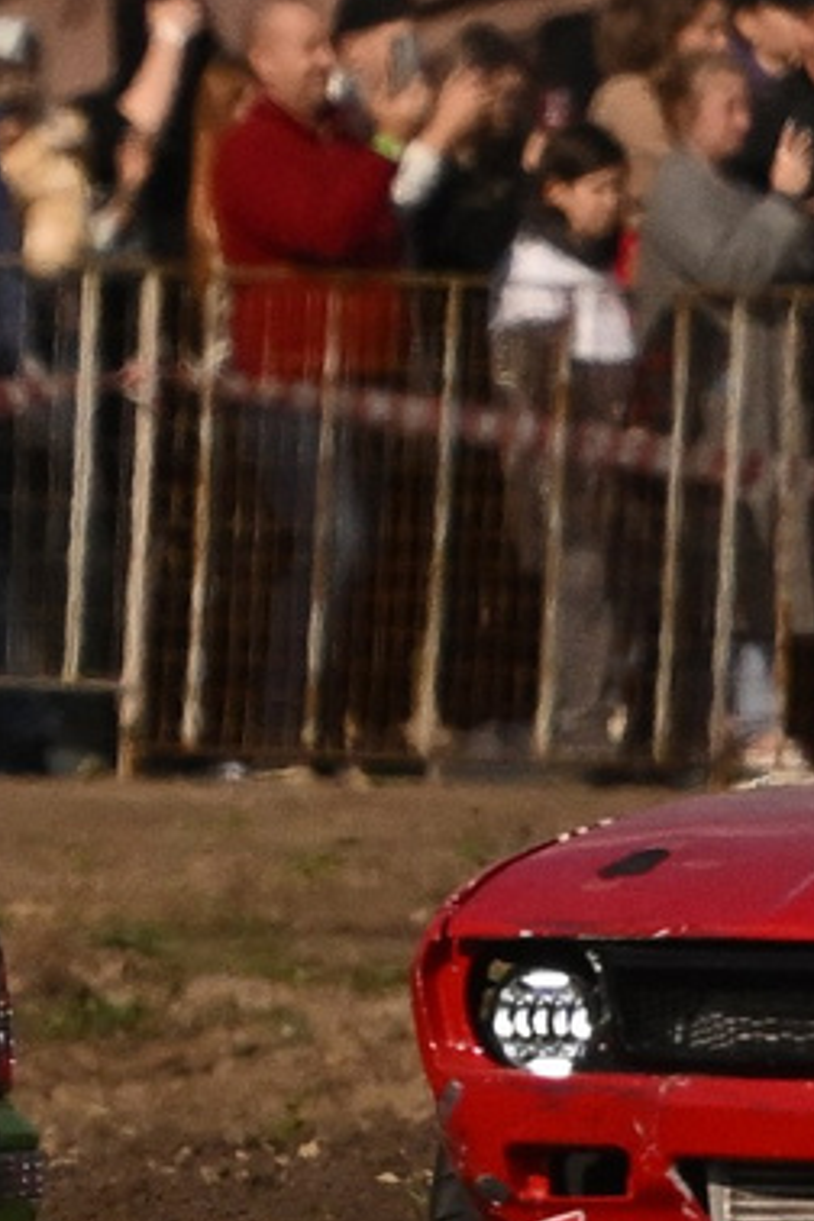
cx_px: -969
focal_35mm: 2031
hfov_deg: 0.7
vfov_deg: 1.0
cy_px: 766
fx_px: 68879
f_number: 2.8
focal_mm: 200
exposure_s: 1/32000
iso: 640
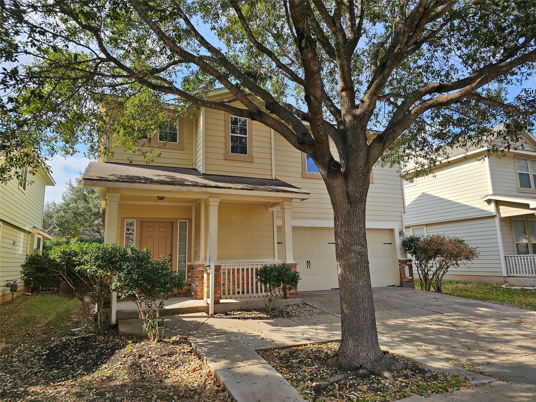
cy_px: 201
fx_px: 356
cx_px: 268
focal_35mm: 23
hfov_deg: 73.9
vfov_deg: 58.9
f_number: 1.7
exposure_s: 1/310
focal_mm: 6.3
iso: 10
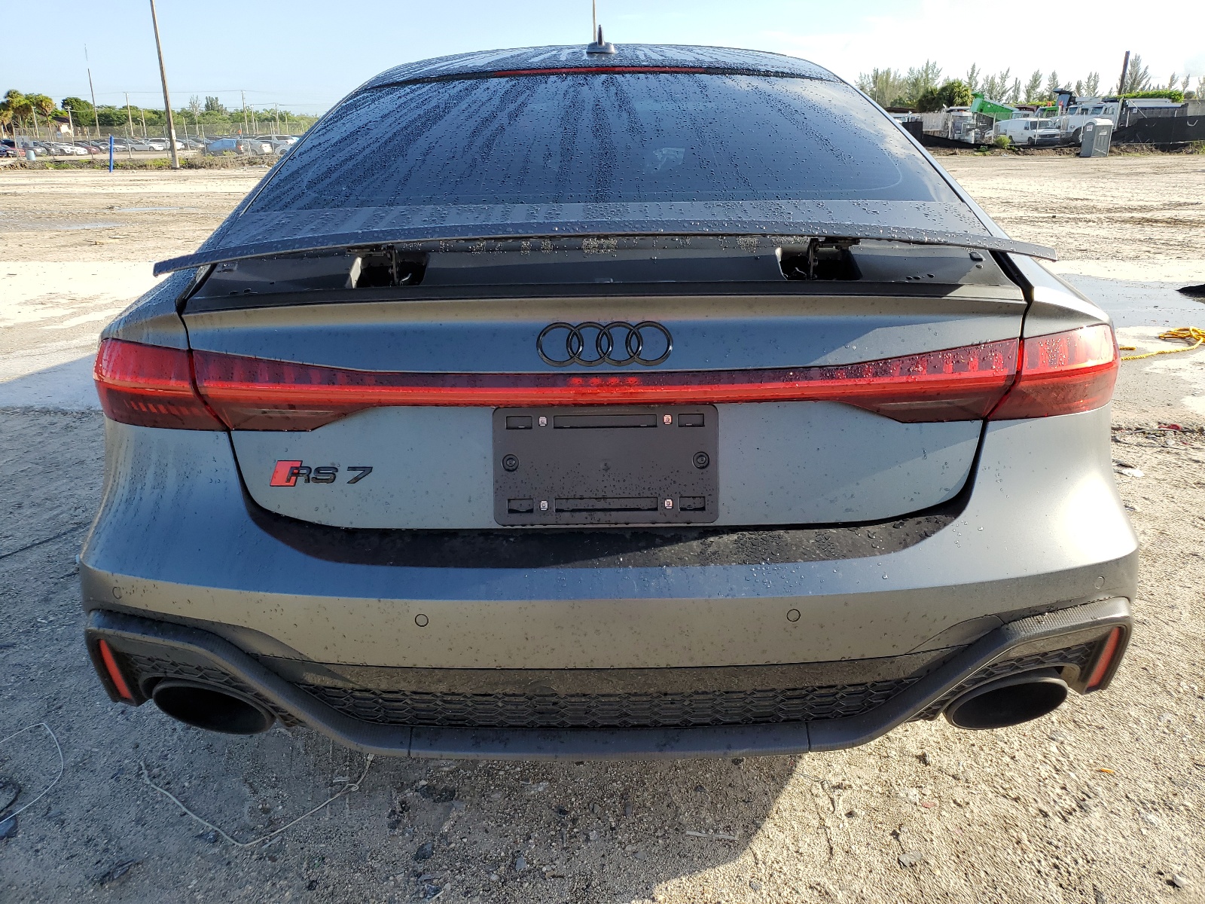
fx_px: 905
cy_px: 452
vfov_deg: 53.1
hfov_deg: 67.3
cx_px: 602
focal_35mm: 26
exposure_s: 1/1111
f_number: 1.5
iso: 50
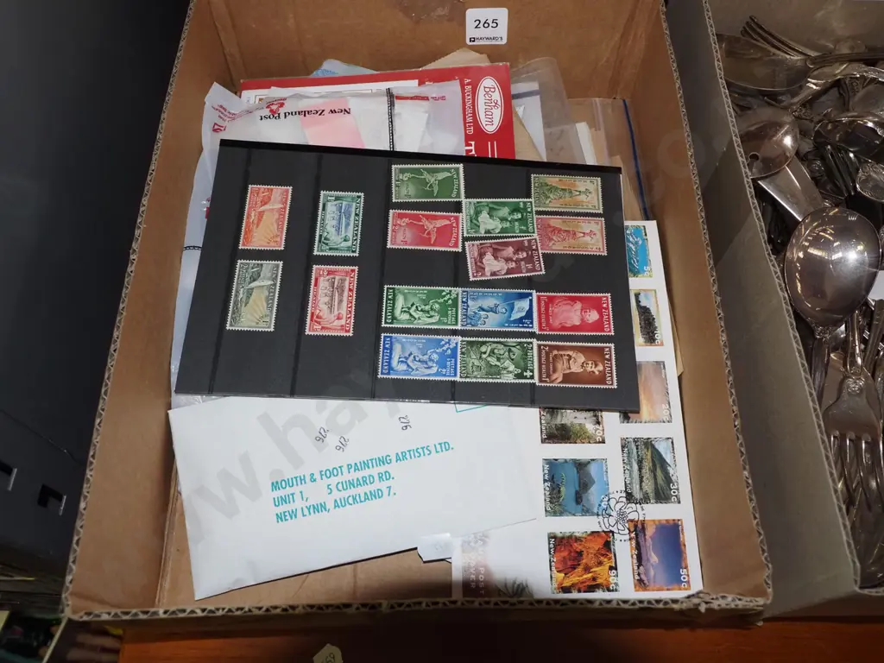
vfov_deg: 49.7
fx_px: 715
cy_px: 332
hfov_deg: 63.4
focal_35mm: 28
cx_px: 442
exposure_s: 1/160
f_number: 5.6
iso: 2500
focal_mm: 14
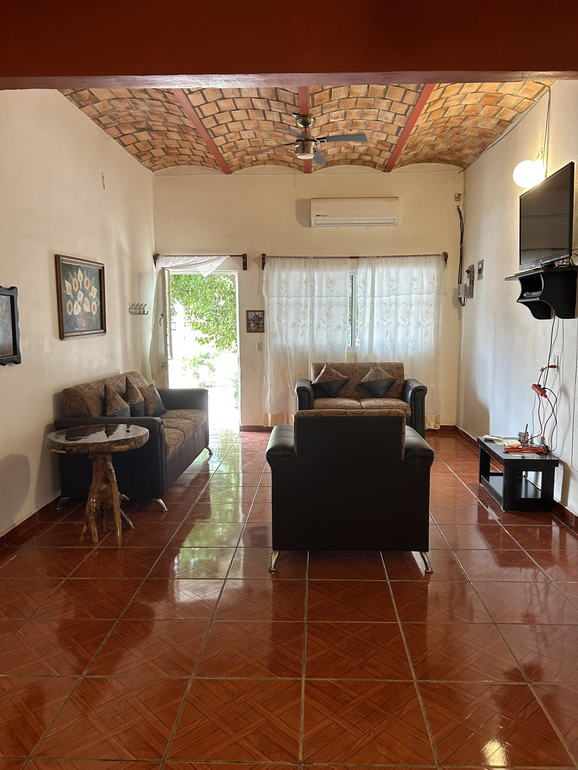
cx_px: 289
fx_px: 579
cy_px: 385
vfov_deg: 67.3
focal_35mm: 26
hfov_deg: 53.1
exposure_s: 1/60
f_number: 1.5
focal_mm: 5.7
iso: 200
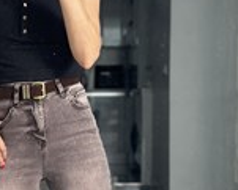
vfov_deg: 9.8
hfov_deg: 12.2
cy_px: 177
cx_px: 46
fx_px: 1107
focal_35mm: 157
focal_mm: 6.86
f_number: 1.78
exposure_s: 1/50
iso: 160
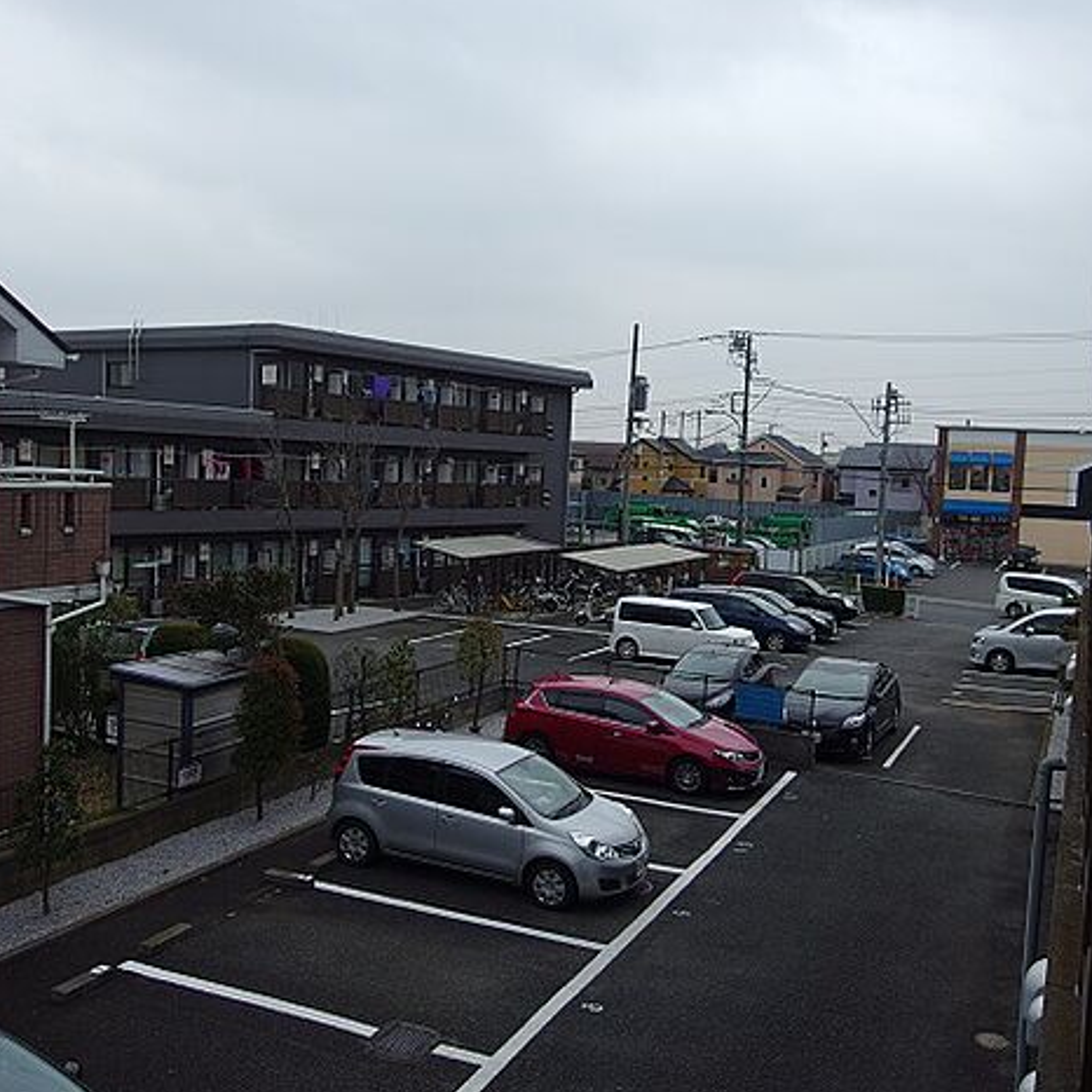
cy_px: 547
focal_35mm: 34
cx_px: 576
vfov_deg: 48.5
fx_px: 1213
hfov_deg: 48.4
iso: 100
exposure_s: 1/1600
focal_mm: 6
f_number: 1.8
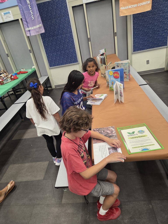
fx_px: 149
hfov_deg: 58.9
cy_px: 112
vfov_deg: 73.9
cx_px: 84
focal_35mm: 23
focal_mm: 5.4
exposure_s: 1/120
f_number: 1.8
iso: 320
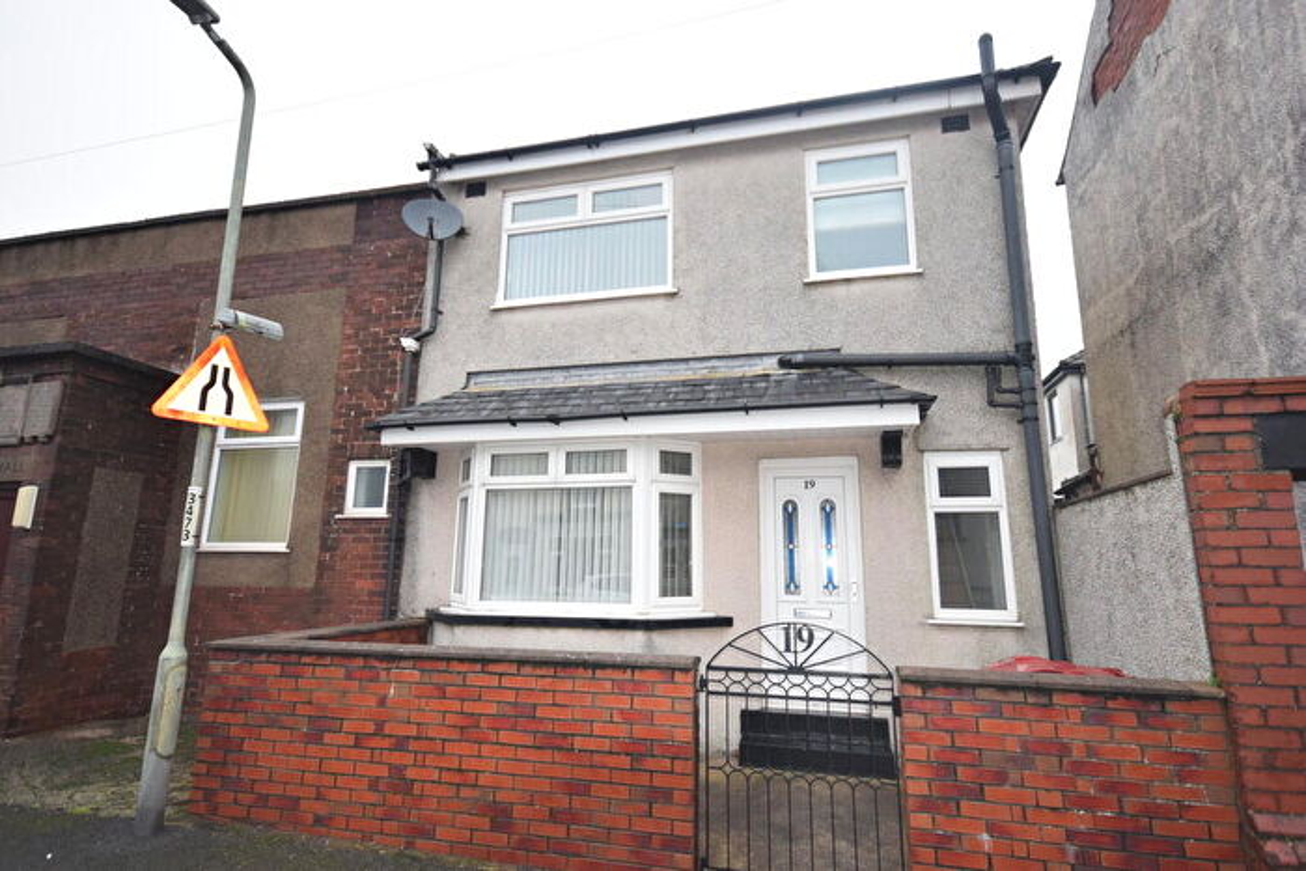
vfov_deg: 63.2
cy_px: 436
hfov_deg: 85.4
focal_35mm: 20
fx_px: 708
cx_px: 653
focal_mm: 13
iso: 800
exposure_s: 1/125
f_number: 5.6
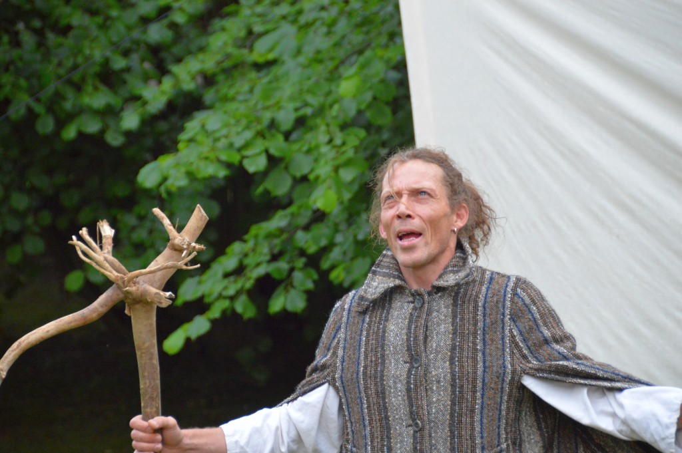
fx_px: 4259
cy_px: 226
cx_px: 341
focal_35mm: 225
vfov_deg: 6.1
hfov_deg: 9.2
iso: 2200
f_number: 5.6
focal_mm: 150
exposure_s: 1/125
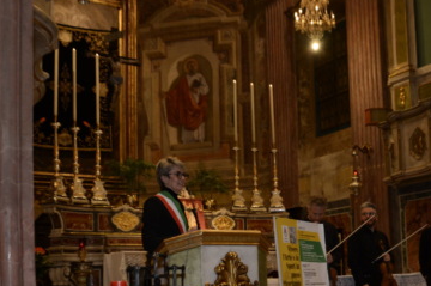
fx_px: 610
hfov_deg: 37.9
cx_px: 328
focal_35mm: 51
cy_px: 253
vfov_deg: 25.6
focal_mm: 18
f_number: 3.5
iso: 400
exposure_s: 1/15
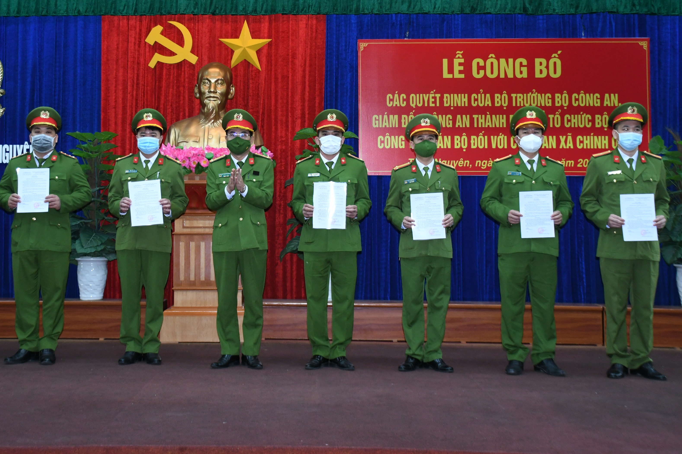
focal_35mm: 54
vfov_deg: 25.1
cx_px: 282
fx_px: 1016
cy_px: 166
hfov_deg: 37.0
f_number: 4.5
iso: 1600
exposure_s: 1/200
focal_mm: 27
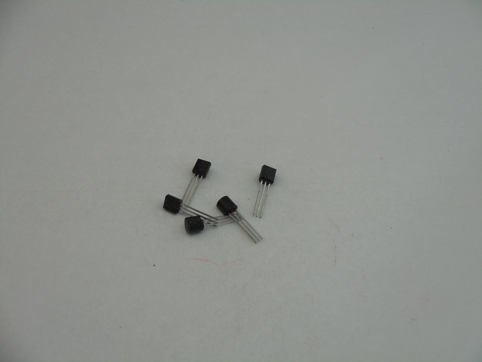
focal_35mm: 89
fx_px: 1239
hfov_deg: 22.0
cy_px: 181
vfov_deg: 16.6
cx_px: 241
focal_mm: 15.9
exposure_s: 1/60
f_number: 5.6
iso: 110
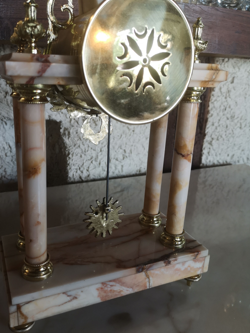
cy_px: 165
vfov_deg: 58.3
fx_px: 298
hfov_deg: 45.3
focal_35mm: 31
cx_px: 107
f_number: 1.8
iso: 160
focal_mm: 5.58
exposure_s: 1/50
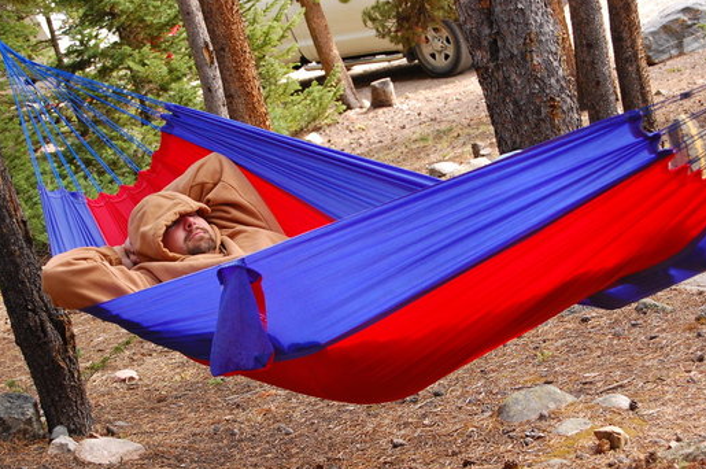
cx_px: 372
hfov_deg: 19.9
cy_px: 284
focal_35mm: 103
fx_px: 2010
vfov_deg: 13.3
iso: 400
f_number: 5.6
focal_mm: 55
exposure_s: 1/100
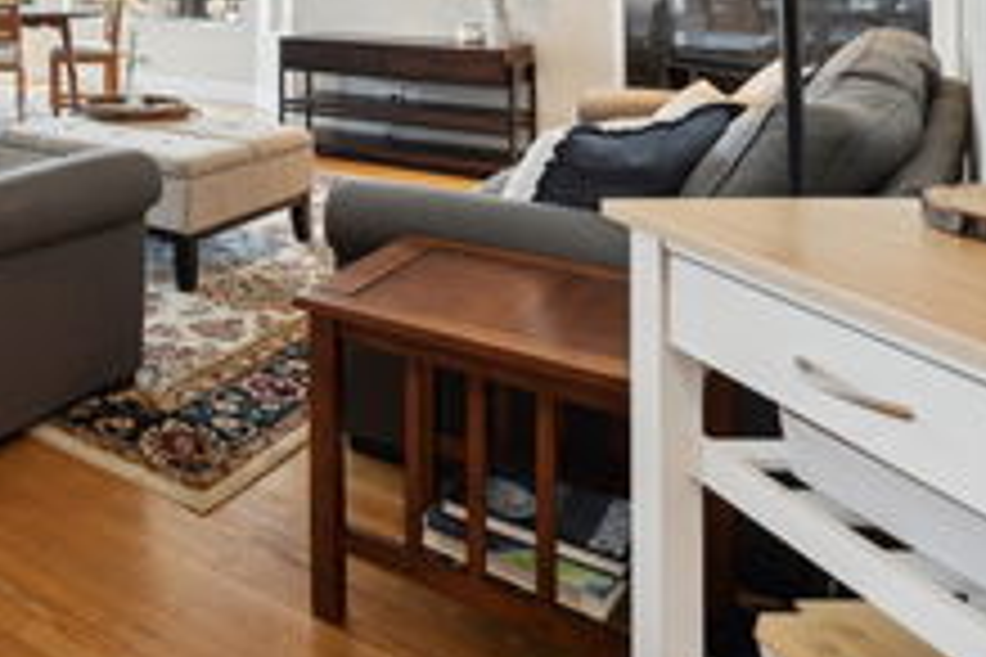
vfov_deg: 33.6
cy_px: -40
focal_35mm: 35
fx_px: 959
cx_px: -77
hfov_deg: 43.4
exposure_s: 1/20
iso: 320
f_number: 8
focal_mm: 16
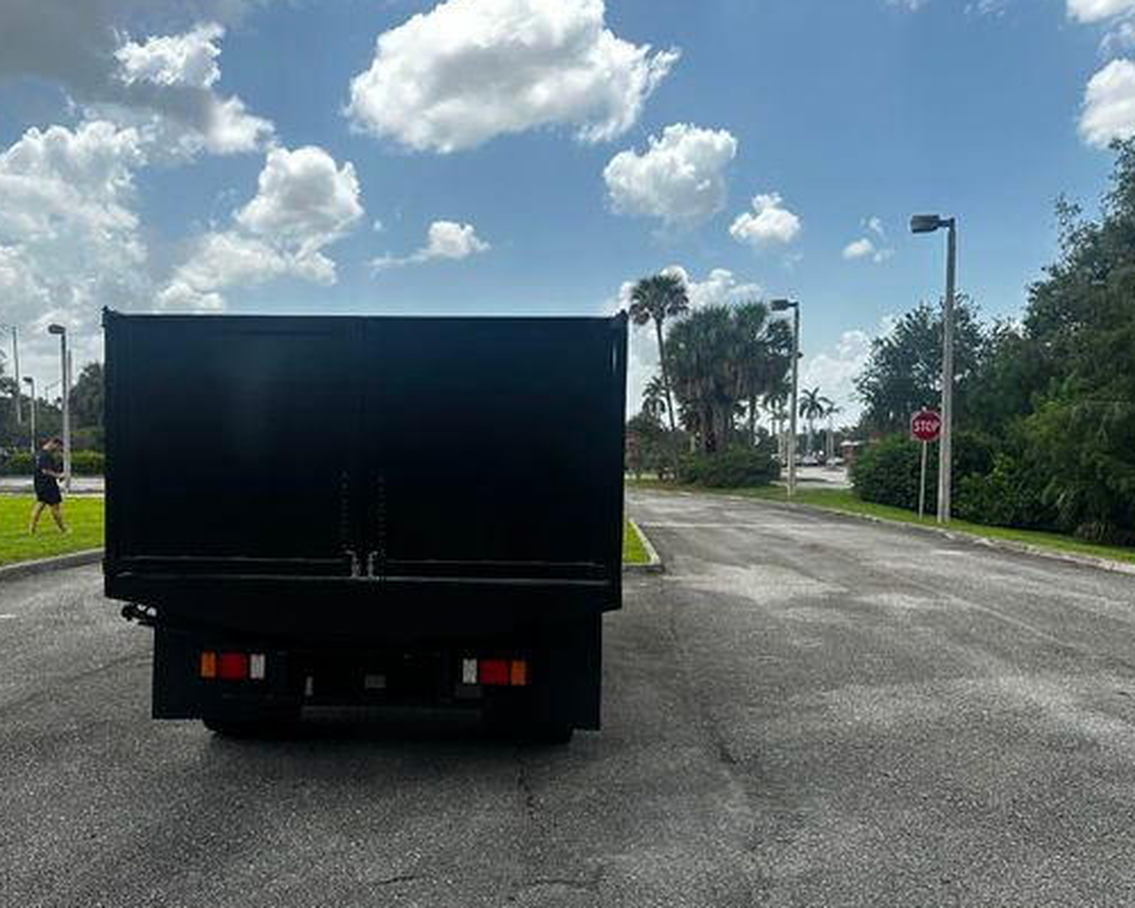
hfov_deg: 58.5
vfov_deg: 48.2
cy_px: 540
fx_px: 1008
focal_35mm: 30
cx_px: 477
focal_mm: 6.86
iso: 80
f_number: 1.78
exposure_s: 1/3356
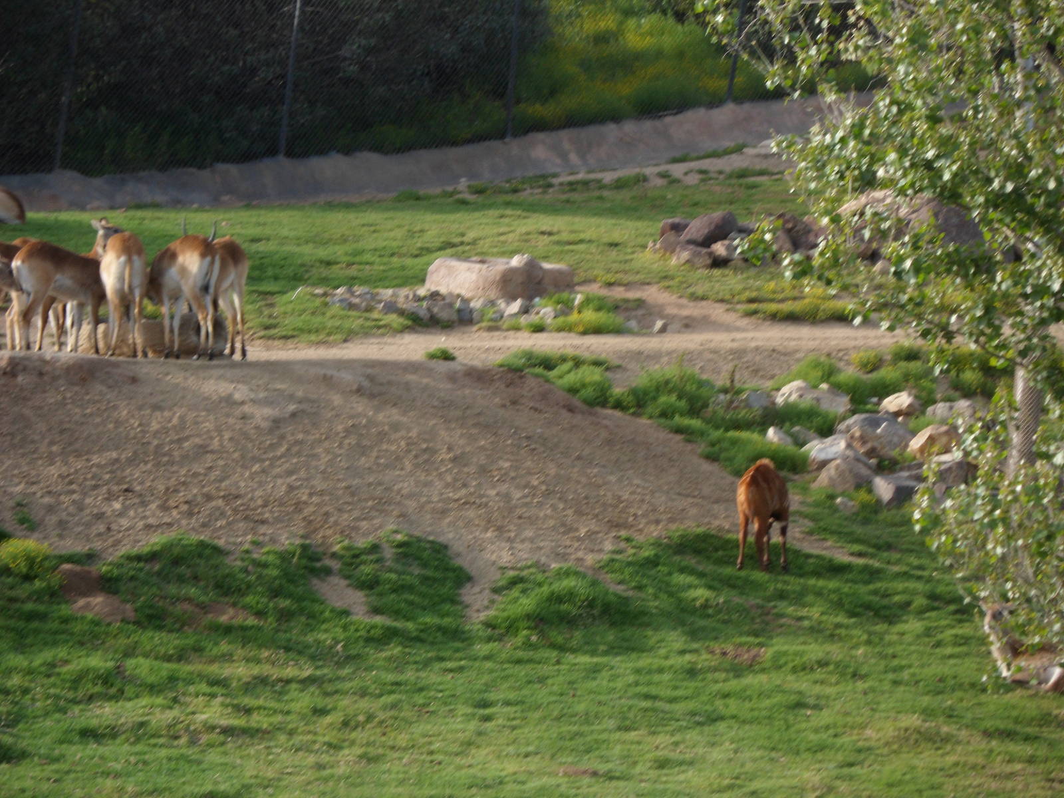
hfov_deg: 7.3
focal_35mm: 270
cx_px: 532
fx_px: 8299
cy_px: 399
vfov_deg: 5.5
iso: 80
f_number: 5.9
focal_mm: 46.8
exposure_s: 1/125
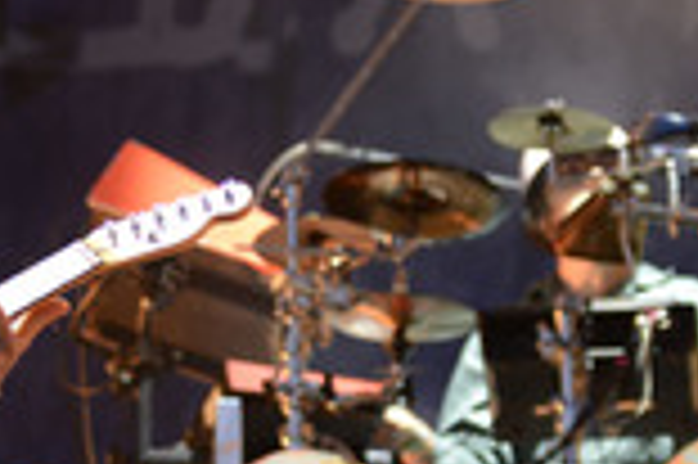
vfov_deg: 6.7
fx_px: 3951
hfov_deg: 10.0
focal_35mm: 204
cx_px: 74
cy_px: 302
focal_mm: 70
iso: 1600
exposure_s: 1/250
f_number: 2.8
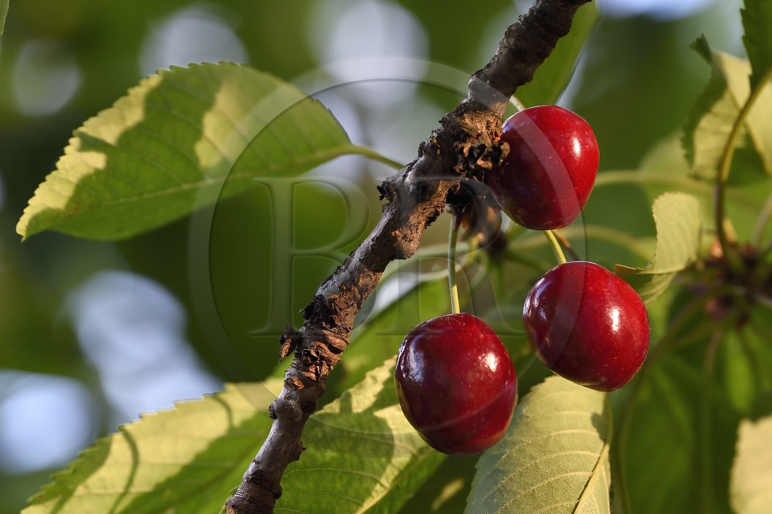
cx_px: 386
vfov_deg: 6.9
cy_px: 257
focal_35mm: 200
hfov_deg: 10.3
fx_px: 4288
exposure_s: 1/125
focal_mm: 200
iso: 1600
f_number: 7.1
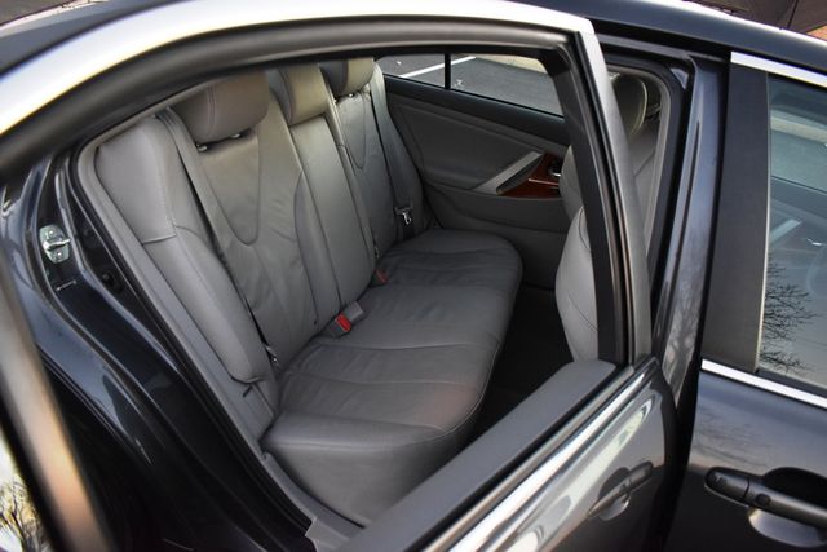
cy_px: 276
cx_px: 414
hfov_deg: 67.4
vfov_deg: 48.0
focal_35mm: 27
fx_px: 620
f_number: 3.5
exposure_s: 1/125
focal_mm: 18
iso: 1100
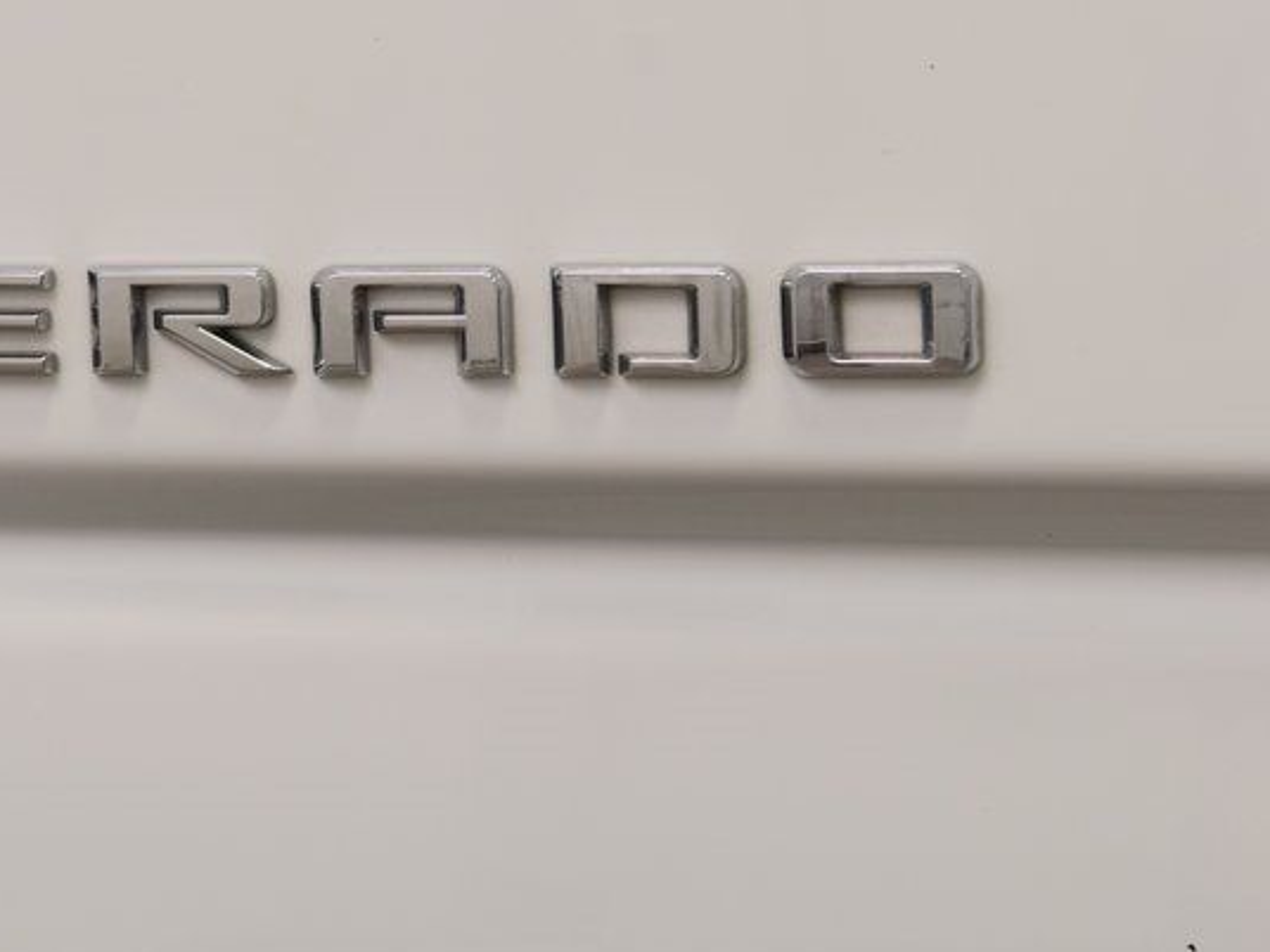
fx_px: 7081
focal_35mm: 193
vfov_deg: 7.7
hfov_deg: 10.2
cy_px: 335
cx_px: 104
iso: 450
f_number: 7.1
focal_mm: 70
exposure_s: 1/30
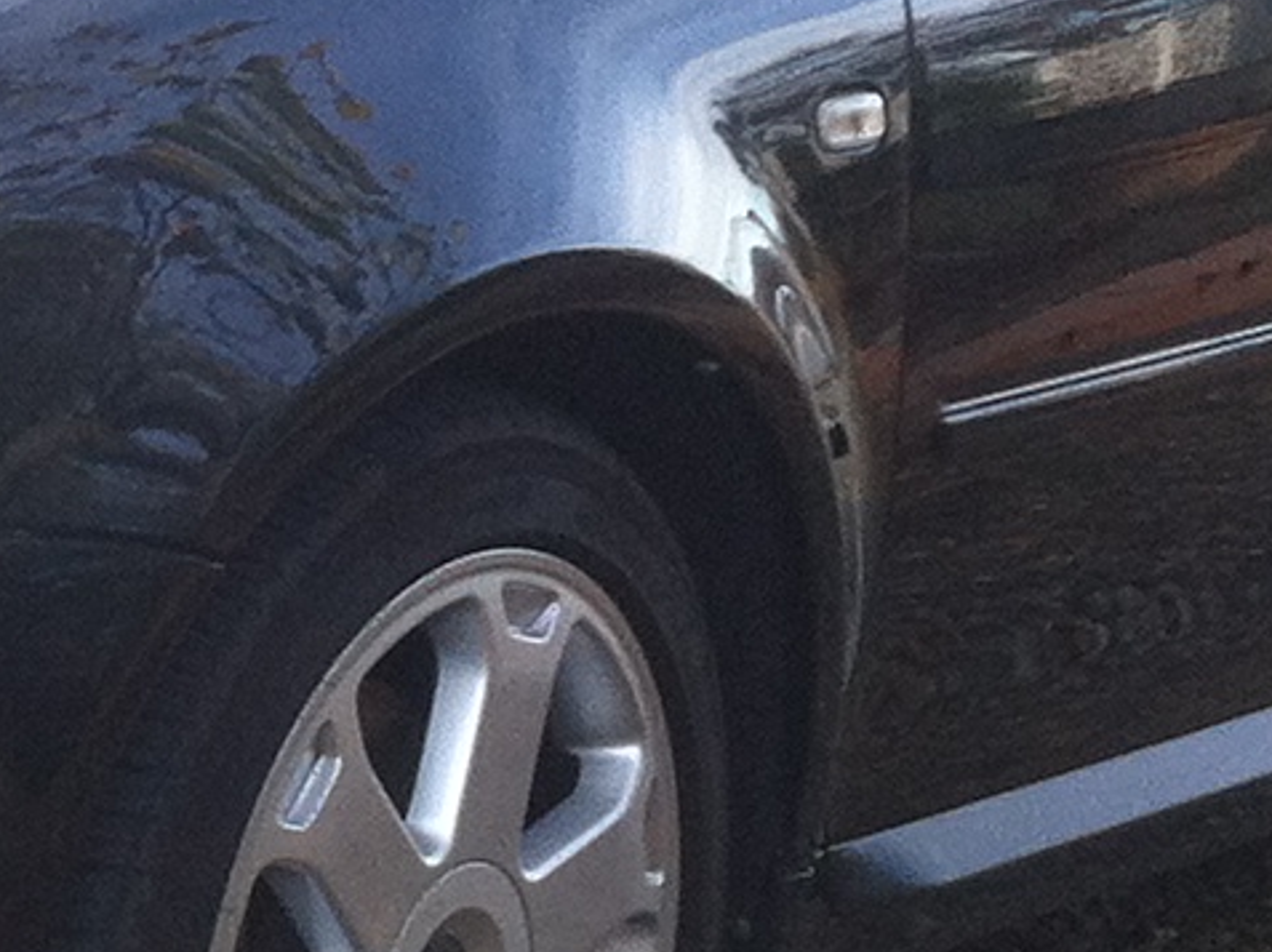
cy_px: 491
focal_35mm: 190
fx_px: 6976
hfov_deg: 10.0
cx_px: -835
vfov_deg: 7.8
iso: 100
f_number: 2.8
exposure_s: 1/120
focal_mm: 3.85
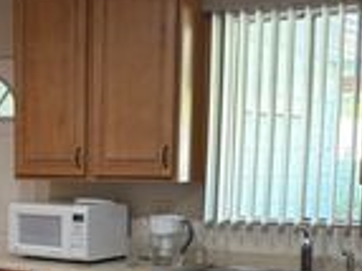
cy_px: 295
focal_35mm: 91
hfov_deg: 21.1
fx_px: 951
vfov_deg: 15.8
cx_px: 35
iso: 125
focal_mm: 5.96
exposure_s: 1/60
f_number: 1.6
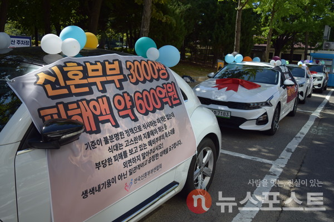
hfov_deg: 57.2
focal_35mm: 33
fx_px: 306
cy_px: 111
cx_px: 167
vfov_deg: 40.0
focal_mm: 22
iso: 200
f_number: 3.8
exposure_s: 1/1500
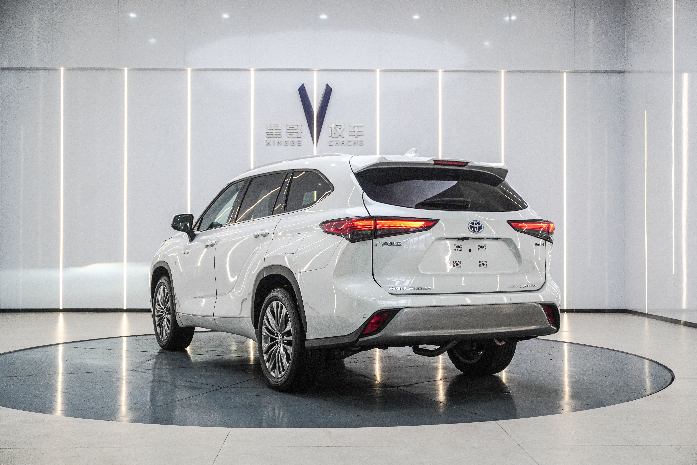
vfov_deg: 30.8
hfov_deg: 45.0
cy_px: 232
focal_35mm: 44
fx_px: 842
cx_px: 348
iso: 640
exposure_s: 1/80
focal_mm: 29
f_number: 6.3
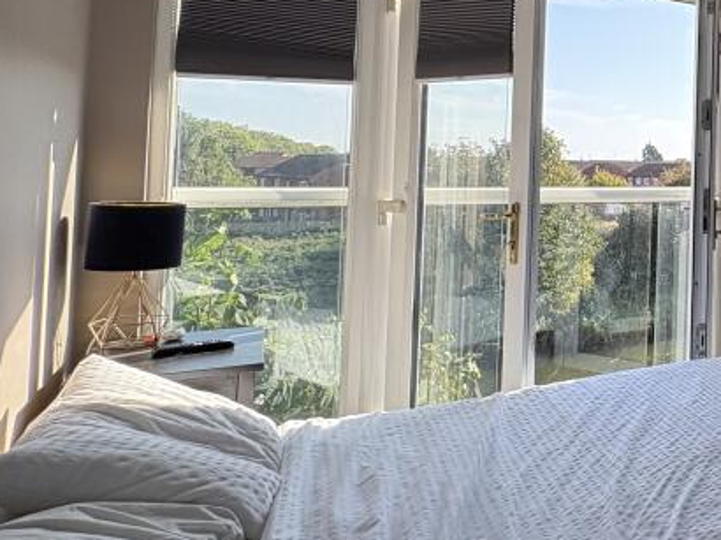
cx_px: 839
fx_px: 729
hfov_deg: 39.8
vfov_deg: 39.7
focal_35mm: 35
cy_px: 144
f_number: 2.2
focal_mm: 2.22
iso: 64
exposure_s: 1/473
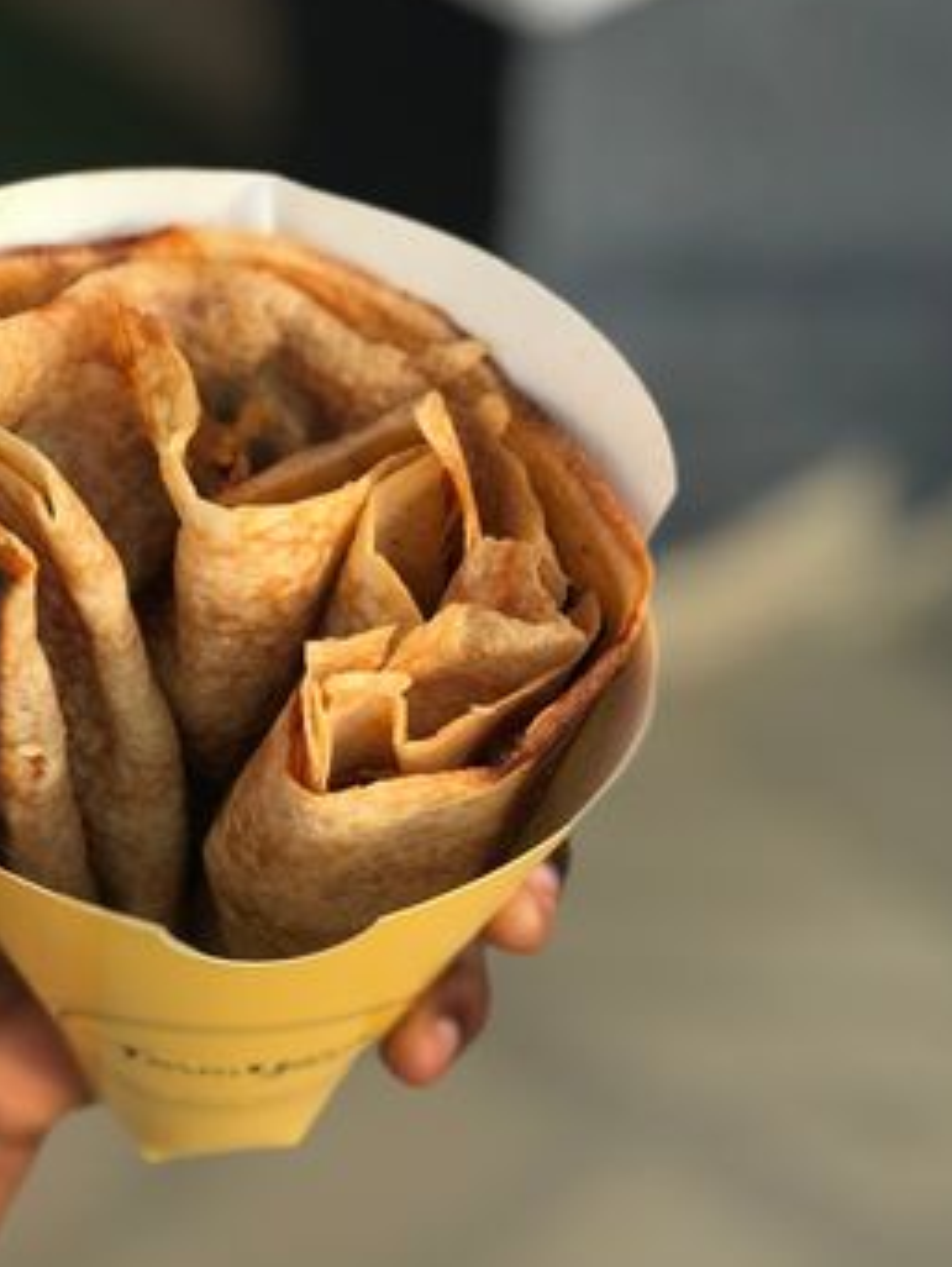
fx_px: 2600
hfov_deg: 20.7
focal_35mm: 71
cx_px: 407
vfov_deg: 27.3
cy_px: 500
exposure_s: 1/329
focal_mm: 6.6
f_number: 2.8
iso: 20
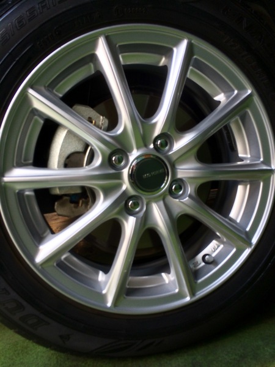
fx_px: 307
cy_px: 184
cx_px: 138
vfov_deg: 61.7
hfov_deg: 48.2
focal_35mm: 29
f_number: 2.2
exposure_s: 1/120
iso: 64
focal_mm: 4.15
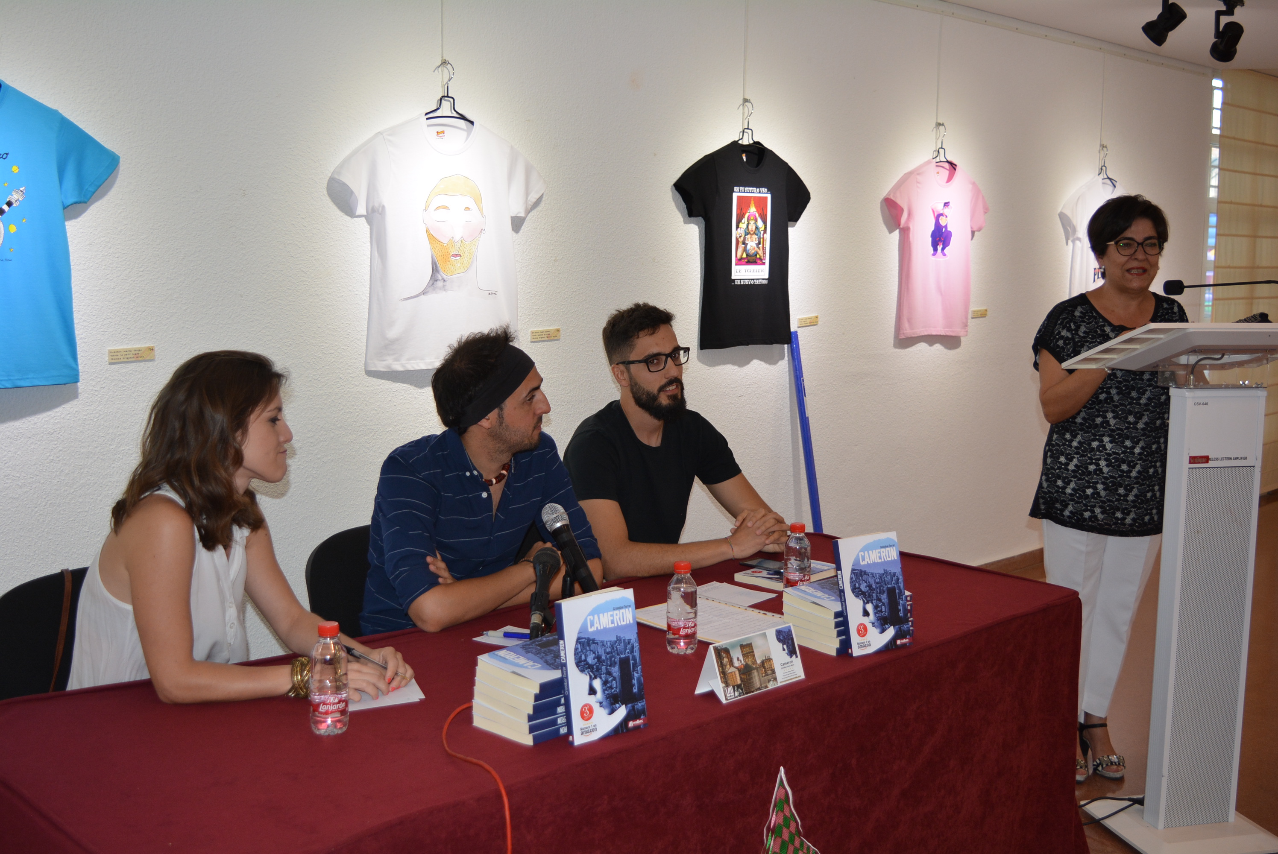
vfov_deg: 35.6
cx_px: 639
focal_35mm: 38
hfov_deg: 51.2
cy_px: 427
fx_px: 1332
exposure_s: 1/80
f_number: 4
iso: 400
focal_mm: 25
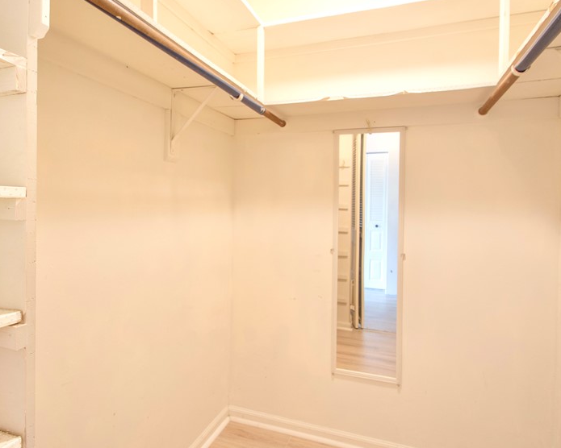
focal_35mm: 22
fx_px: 365
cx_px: 266
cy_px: 199
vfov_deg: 63.0
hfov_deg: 75.0
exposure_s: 1/4
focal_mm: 10
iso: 320
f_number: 6.3
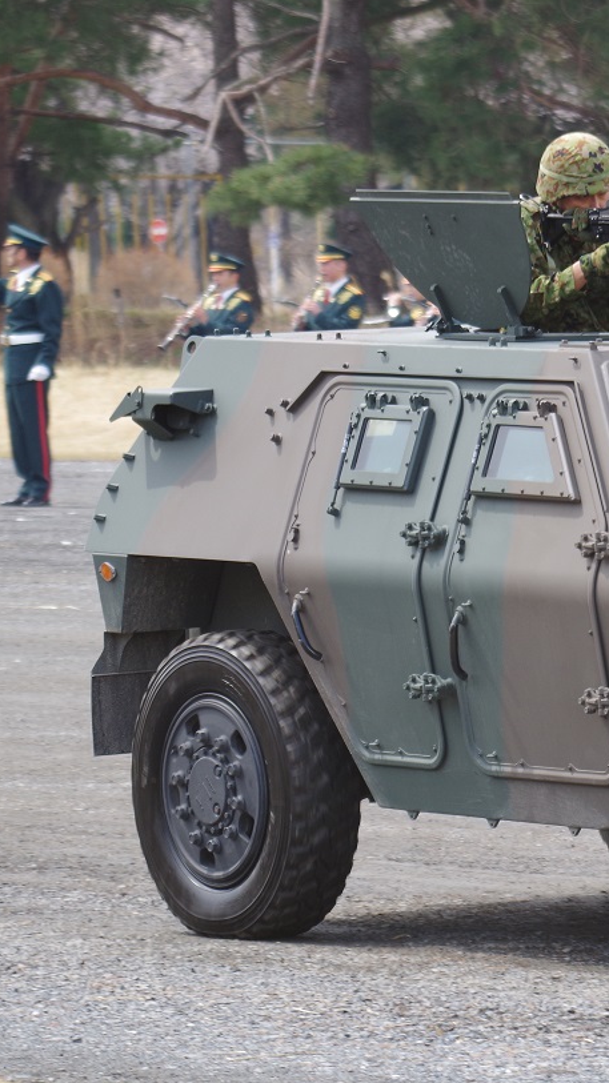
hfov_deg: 3.7
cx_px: 732
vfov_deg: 6.6
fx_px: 9421
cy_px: 542
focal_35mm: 328
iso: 200
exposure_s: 1/200
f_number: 5.6
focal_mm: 138
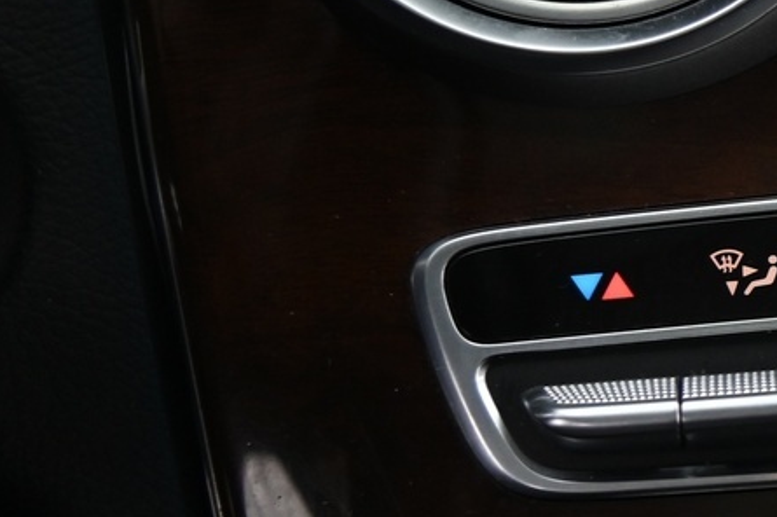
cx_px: 1351
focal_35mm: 146
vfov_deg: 9.4
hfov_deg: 12.9
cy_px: 279
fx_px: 3149
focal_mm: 40
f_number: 4
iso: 2000
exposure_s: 1/20
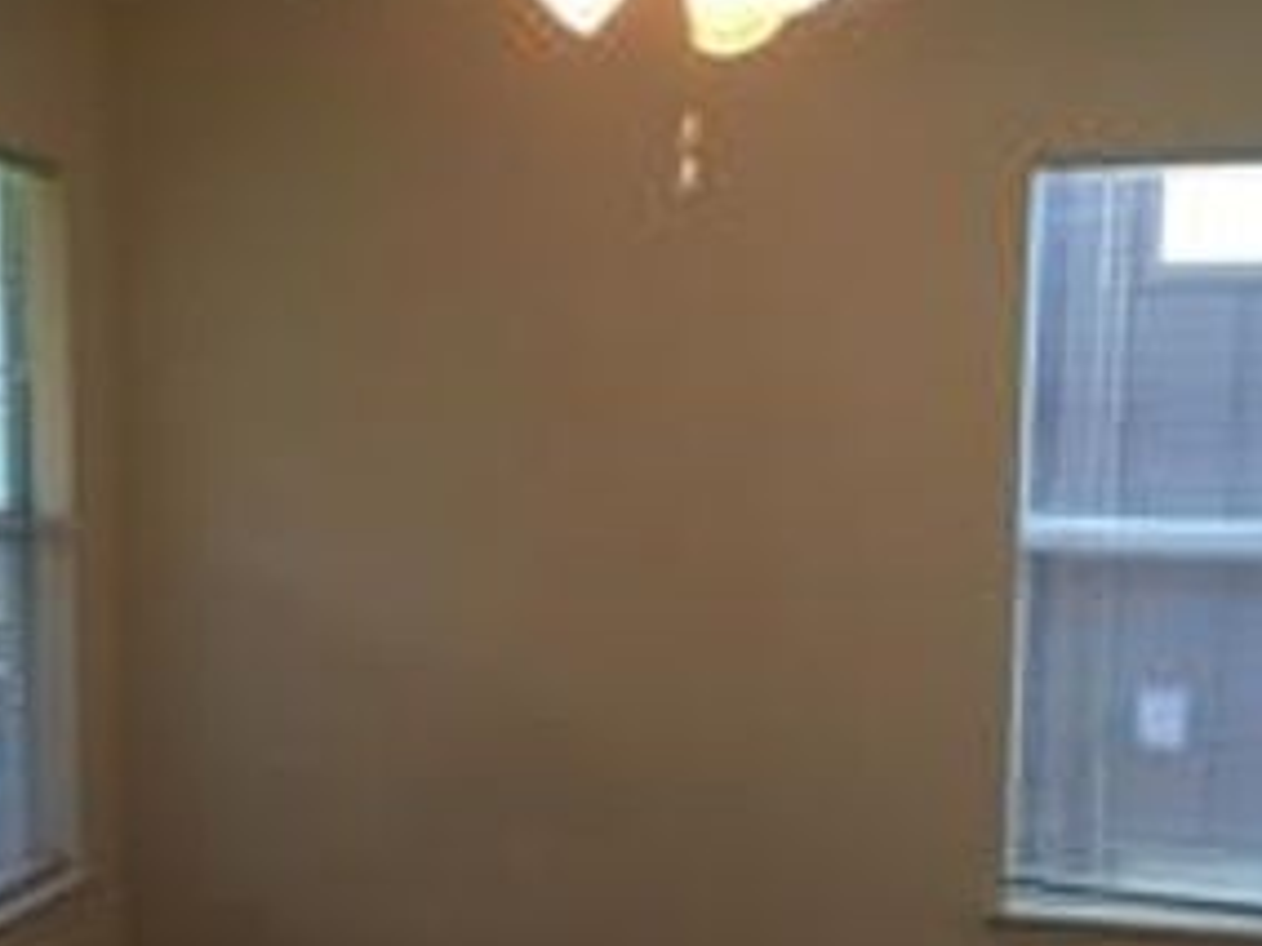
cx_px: 471
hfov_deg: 37.3
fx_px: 1859
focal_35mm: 51
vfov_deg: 28.3
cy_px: 651
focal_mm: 4.15
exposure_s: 1/30
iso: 32
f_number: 2.2
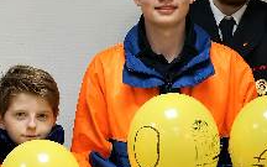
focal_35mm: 145
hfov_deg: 14.1
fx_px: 1055
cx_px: -23
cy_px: 109
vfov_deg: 9.0
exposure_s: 1/160
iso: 1250
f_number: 4.5
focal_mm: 48
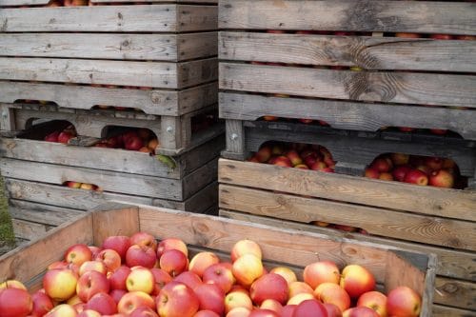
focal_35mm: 34
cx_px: 238
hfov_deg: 55.1
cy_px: 158
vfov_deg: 38.3
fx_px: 456
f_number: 4
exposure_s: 1/160
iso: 250
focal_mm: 23
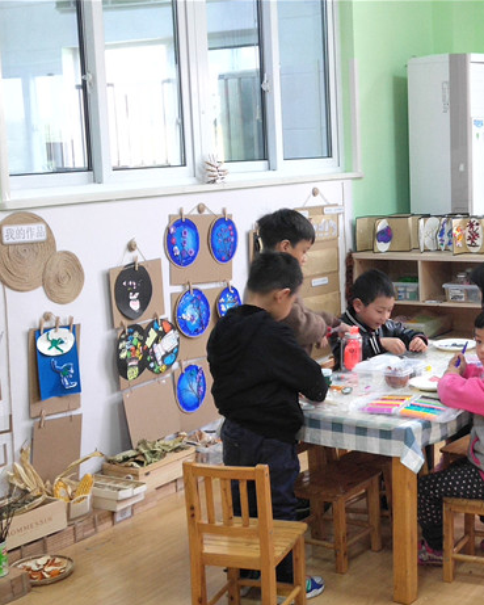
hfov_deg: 22.6
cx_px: 365
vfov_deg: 28.3
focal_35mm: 67
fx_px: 1199
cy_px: 304
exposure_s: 1/50
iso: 185
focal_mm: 3.95
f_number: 1.8
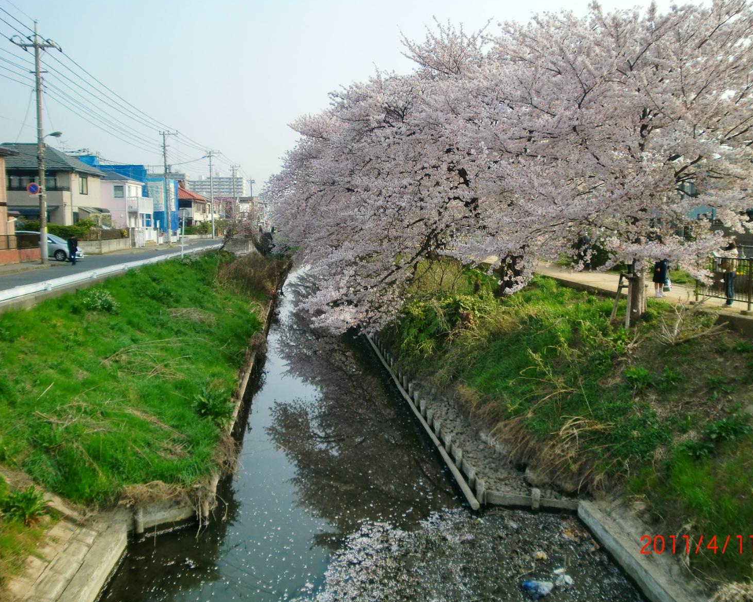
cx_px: 396
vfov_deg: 48.5
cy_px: 298
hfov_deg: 58.7
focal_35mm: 30
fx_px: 668
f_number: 7.8
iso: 64
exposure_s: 1/80
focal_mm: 4.65
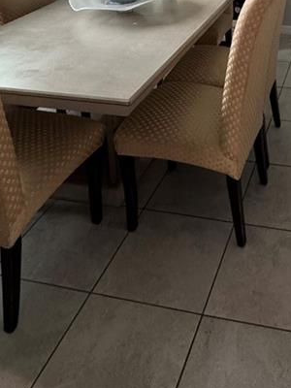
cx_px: 266
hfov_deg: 32.5
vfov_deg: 36.0
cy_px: -65
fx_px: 471
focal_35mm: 42
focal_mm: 2.22
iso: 800
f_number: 2.2
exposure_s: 1/60
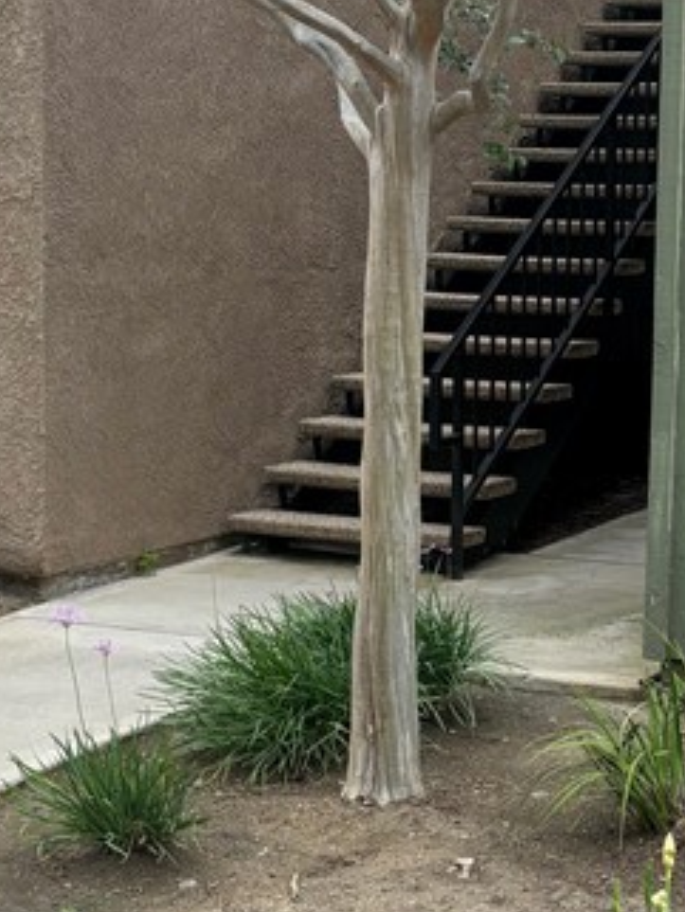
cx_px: 551
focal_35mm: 83
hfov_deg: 17.6
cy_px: 406
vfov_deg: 23.5
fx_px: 2188
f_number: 1.6
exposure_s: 1/894
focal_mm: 5.96
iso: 50
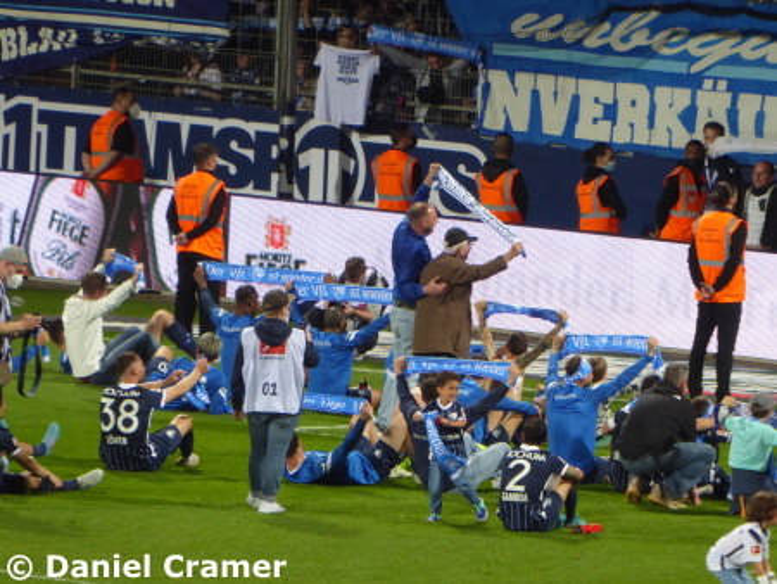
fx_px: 12756
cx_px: 388
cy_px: 292
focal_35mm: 568
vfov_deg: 2.6
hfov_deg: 3.5
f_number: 6.1
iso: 400
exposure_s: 1/60
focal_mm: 101.7
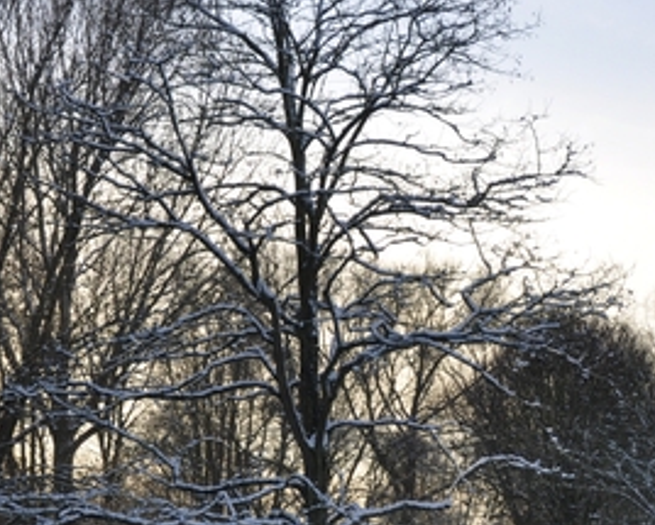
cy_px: 354
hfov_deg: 21.6
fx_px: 1708
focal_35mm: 88
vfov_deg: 17.4
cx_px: 437
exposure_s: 1/250
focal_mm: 28
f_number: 8
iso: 200
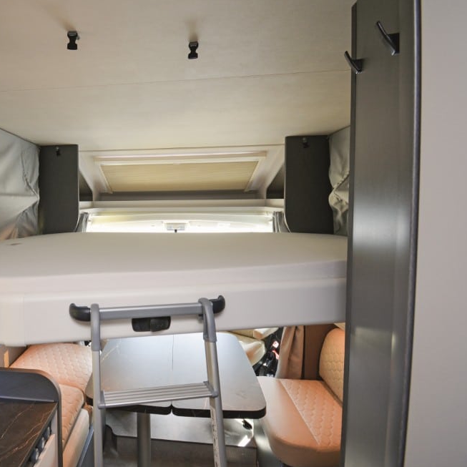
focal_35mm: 20
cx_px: 127
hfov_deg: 70.7
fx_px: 305
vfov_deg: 74.8
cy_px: 226
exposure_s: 1/60
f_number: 4.5
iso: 250
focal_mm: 10
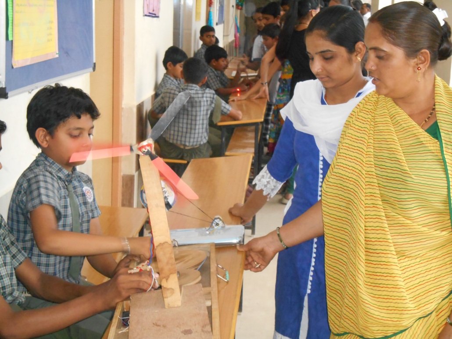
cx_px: 226
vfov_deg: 24.0
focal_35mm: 61
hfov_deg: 31.7
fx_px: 797
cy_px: 170
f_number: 4.4
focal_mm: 10.9
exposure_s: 1/60
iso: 560
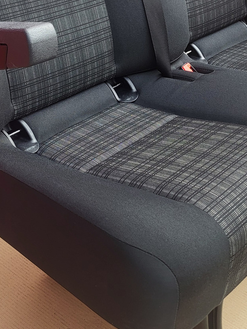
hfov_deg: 23.2
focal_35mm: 63
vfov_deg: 29.2
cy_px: 18
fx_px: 599
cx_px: 95
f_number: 1.8
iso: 40
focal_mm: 5.4
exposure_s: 1/194
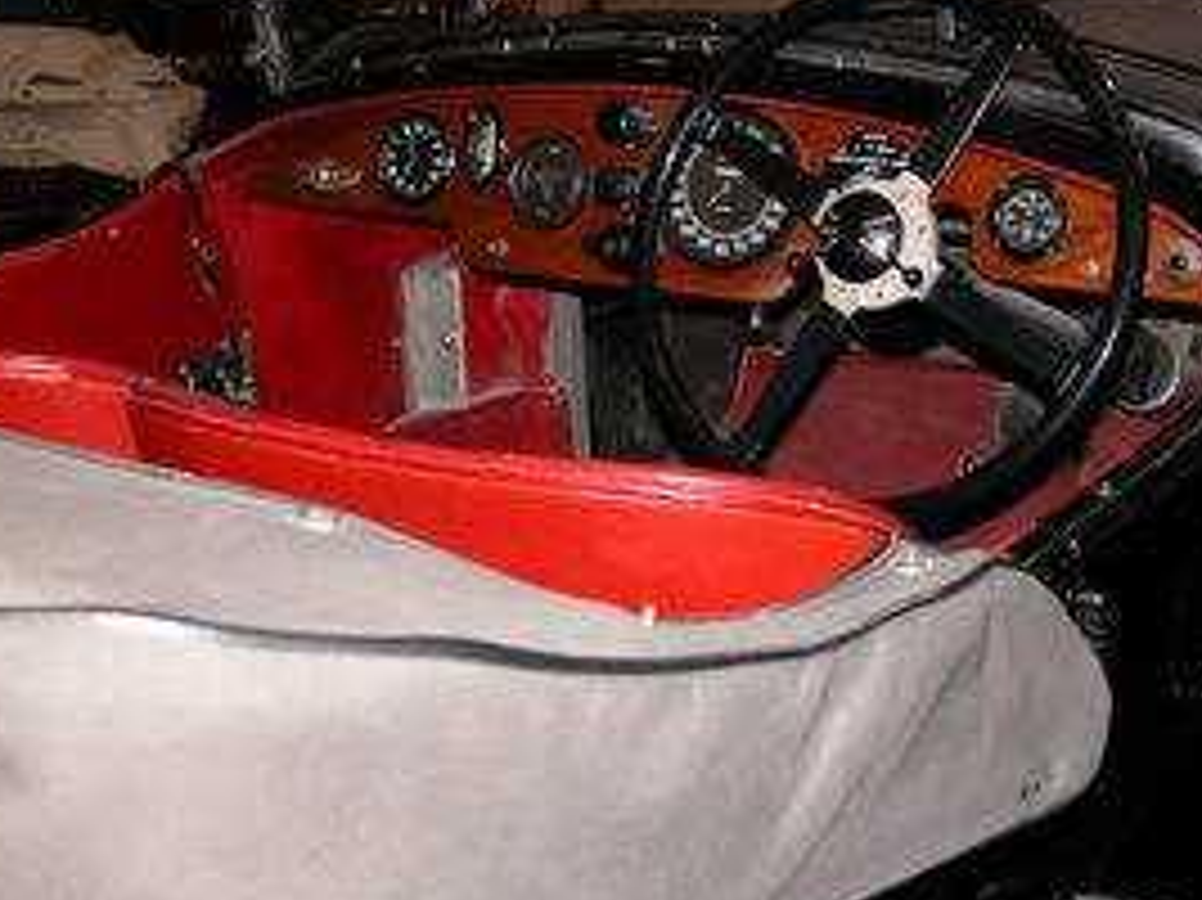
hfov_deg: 30.4
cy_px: 256
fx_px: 2187
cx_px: 833
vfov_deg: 23.1
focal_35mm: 63
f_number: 2.9
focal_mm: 10.7
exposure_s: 1/60
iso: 100
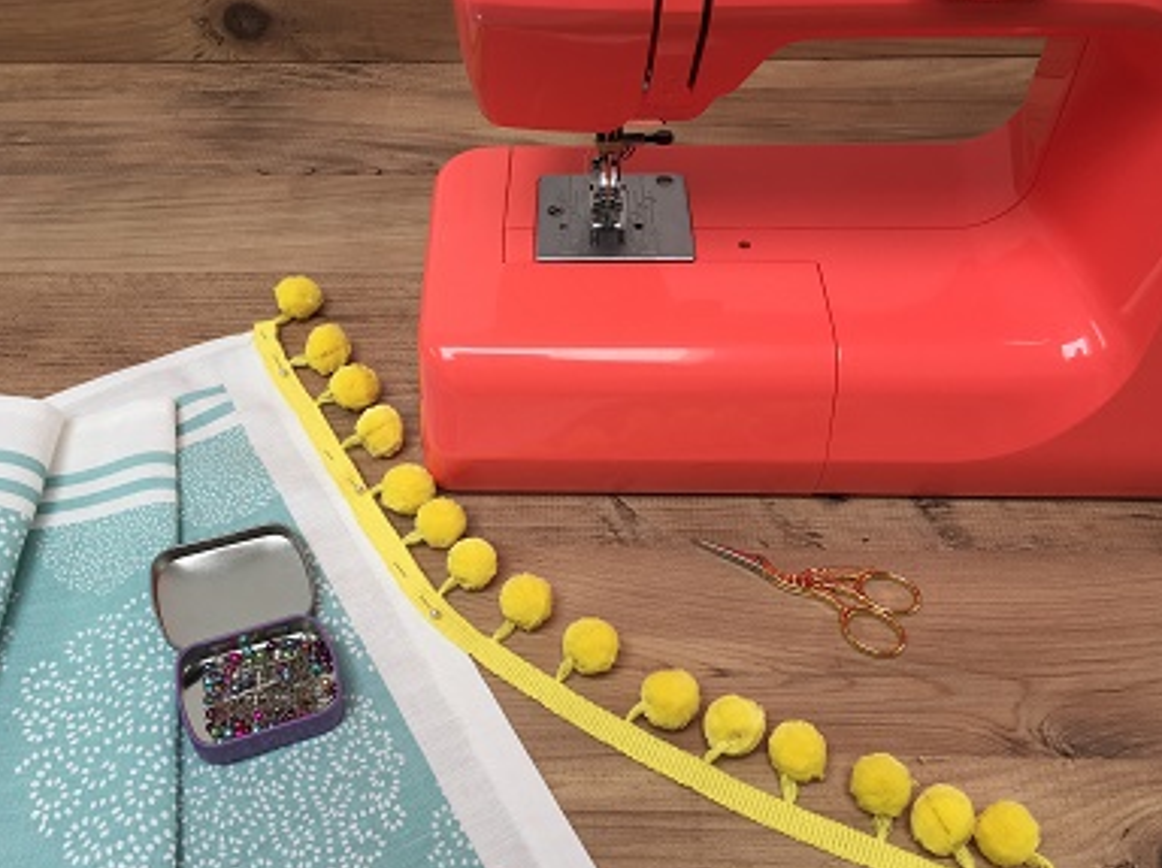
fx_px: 1140
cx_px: 524
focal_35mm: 34
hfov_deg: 53.9
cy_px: 443
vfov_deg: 41.7
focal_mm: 4.15
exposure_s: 1/122
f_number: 2.2
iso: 32
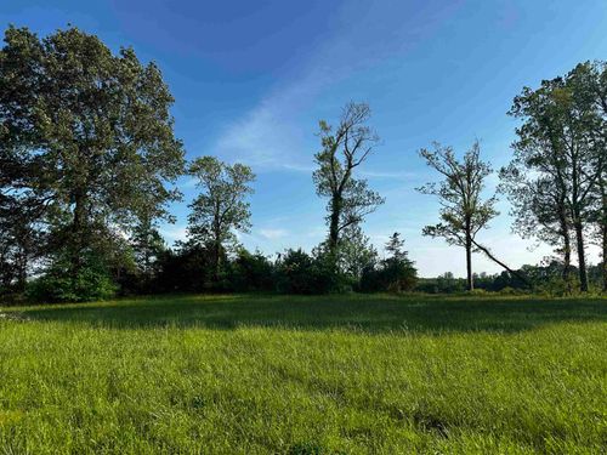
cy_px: 228
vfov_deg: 56.8
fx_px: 421
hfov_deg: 71.6
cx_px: 304
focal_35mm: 24
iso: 80
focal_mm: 6.86
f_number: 1.78
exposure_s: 1/4184
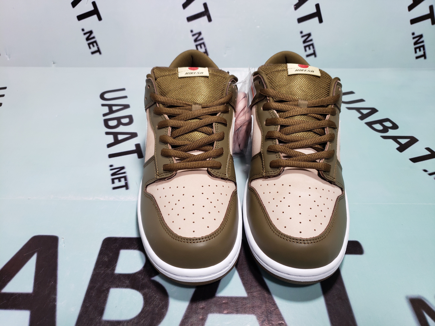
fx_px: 327
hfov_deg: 67.3
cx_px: 218
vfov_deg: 53.1
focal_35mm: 26
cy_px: 163
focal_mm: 4.3
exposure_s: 1/100
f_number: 1.5
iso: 100
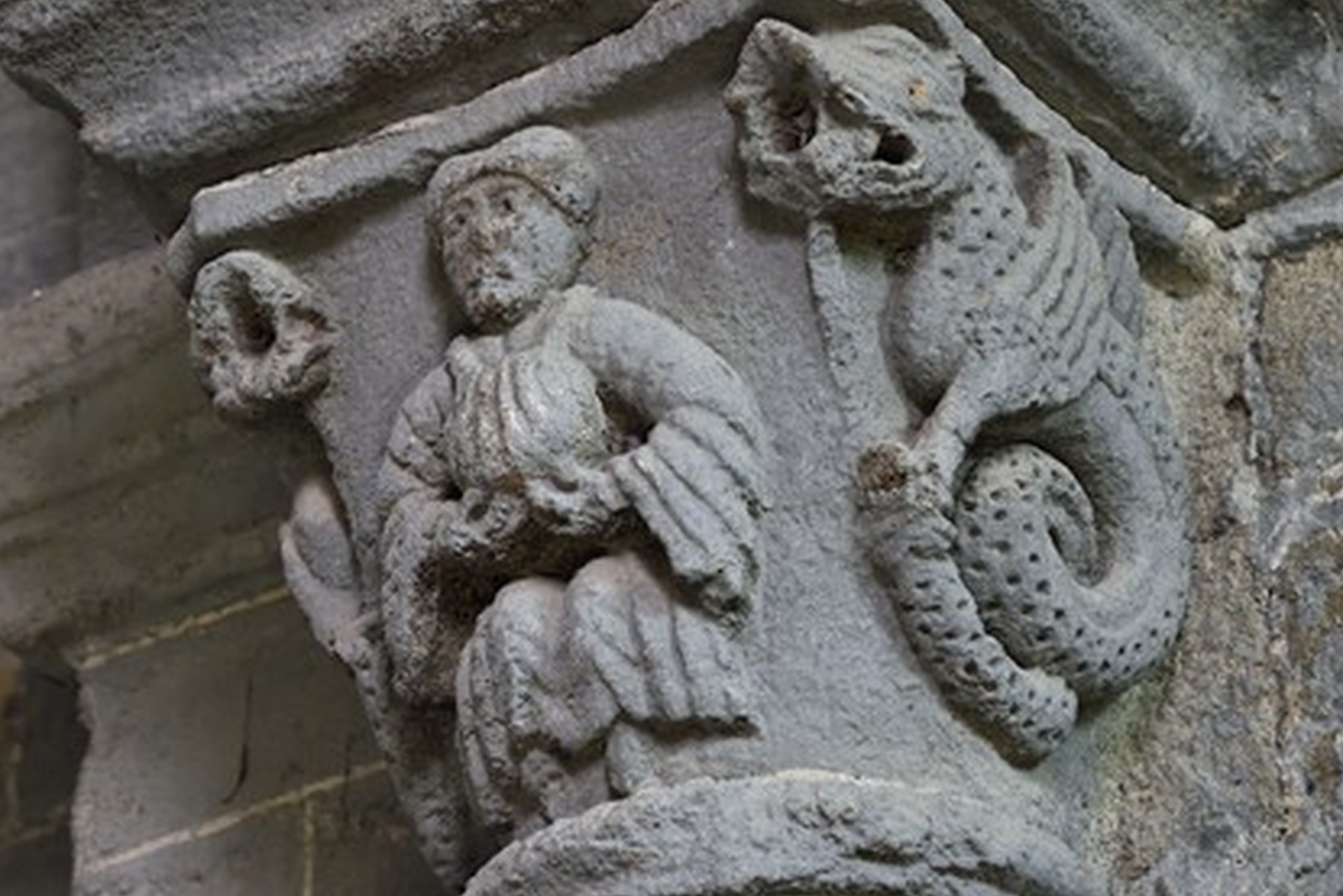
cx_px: 673
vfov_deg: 8.0
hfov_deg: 11.9
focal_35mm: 172
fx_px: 6418
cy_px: 446
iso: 1600
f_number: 6.3
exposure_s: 1/30
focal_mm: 170
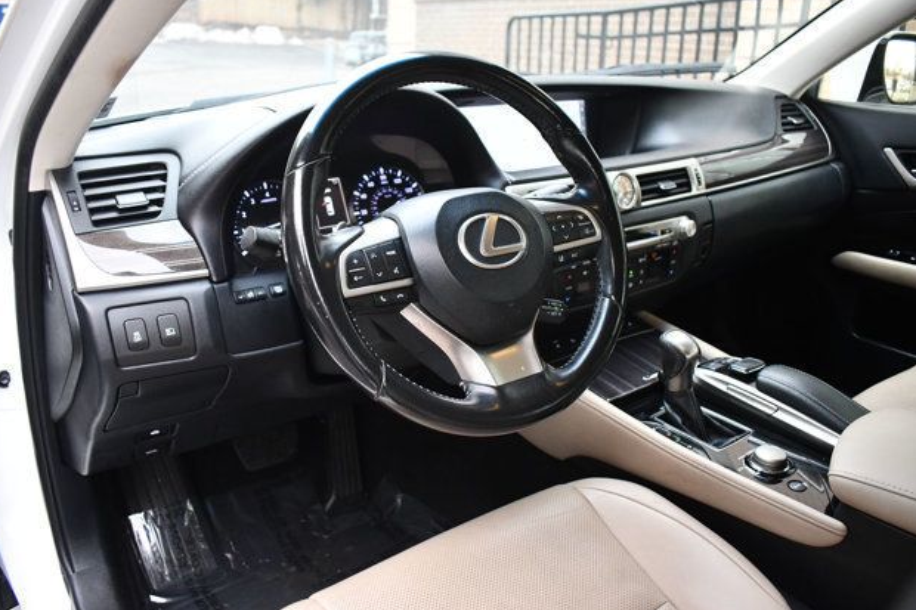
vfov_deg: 42.3
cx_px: 452
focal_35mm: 31
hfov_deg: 60.3
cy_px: 301
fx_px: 789
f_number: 3.5
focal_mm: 20
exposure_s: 1/125
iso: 2200
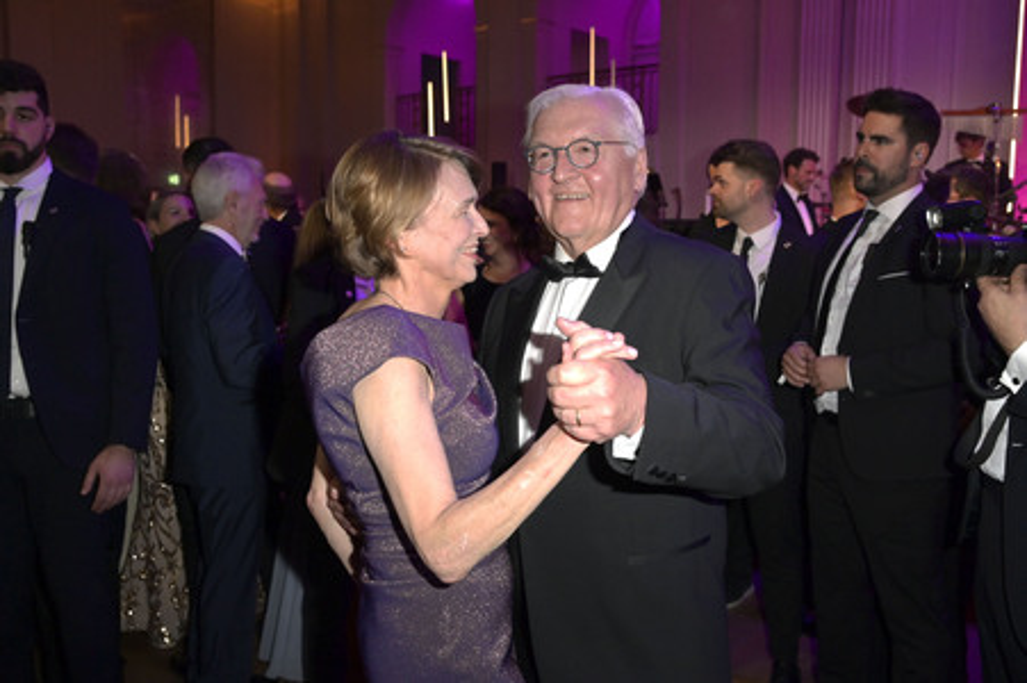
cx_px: 514
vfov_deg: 42.3
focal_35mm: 31
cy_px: 342
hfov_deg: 60.3
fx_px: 884
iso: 3200
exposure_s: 1/250
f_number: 5
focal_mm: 31
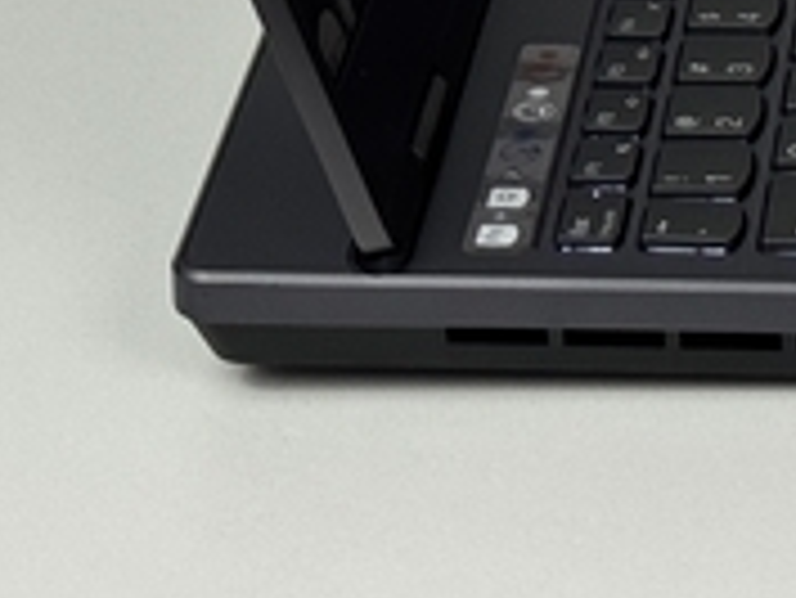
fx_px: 4993
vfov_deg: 6.6
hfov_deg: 9.1
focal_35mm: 217
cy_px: -585
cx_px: 769
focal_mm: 6.76
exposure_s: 1/226
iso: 64
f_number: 1.78
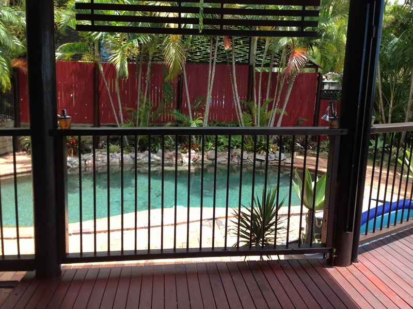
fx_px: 394
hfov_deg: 55.4
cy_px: 154
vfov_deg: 42.9
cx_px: 206
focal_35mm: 33
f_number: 2.4
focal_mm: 4.12
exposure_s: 1/354
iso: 50
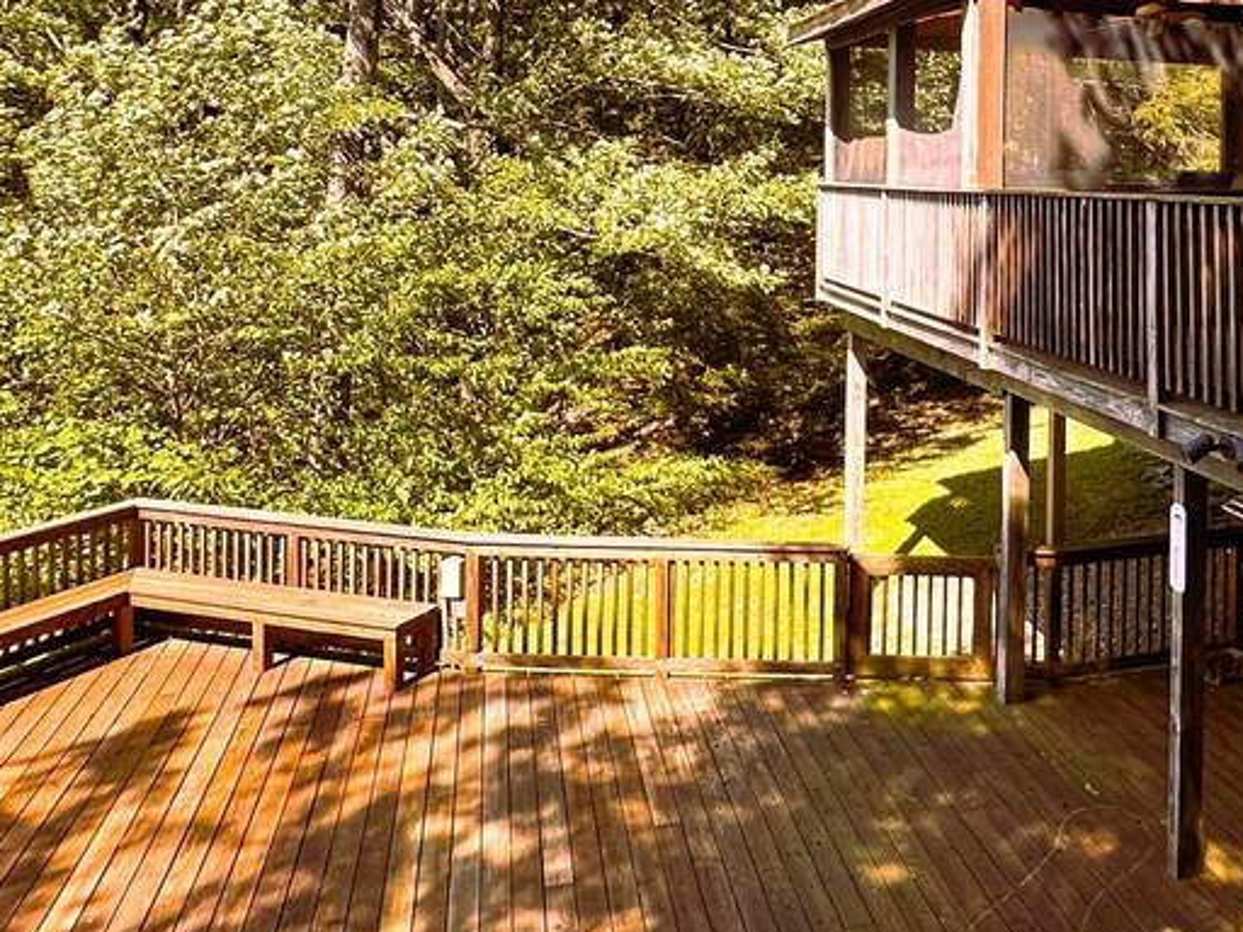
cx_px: 966
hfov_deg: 50.0
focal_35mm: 35
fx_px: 1257
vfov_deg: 39.4
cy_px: 209
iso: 40
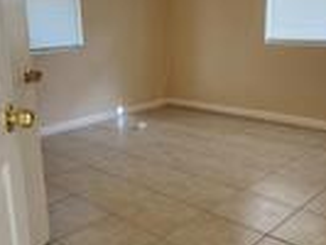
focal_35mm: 39
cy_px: 110
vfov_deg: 36.8
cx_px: 147
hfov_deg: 47.8
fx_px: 368
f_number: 2.2
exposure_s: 1/60
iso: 125
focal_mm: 2.2
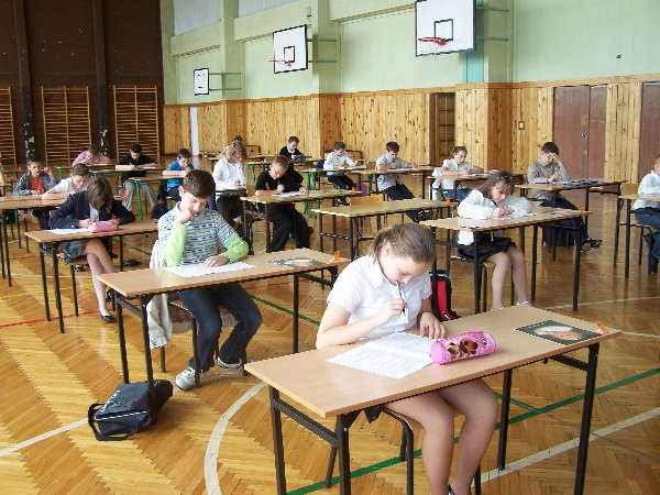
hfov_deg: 49.0
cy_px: 248
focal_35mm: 38
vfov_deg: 37.7
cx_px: 330
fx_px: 725
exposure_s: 1/60
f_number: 2.8
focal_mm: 6.3
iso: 80
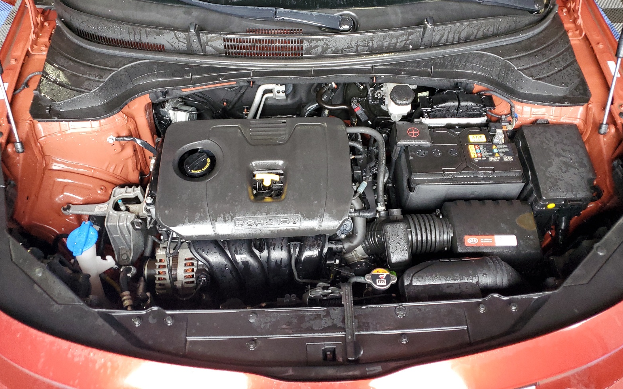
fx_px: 475
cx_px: 314
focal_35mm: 28
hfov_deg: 66.5
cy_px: 160
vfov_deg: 44.3
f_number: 1.5
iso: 170
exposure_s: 1/60.2
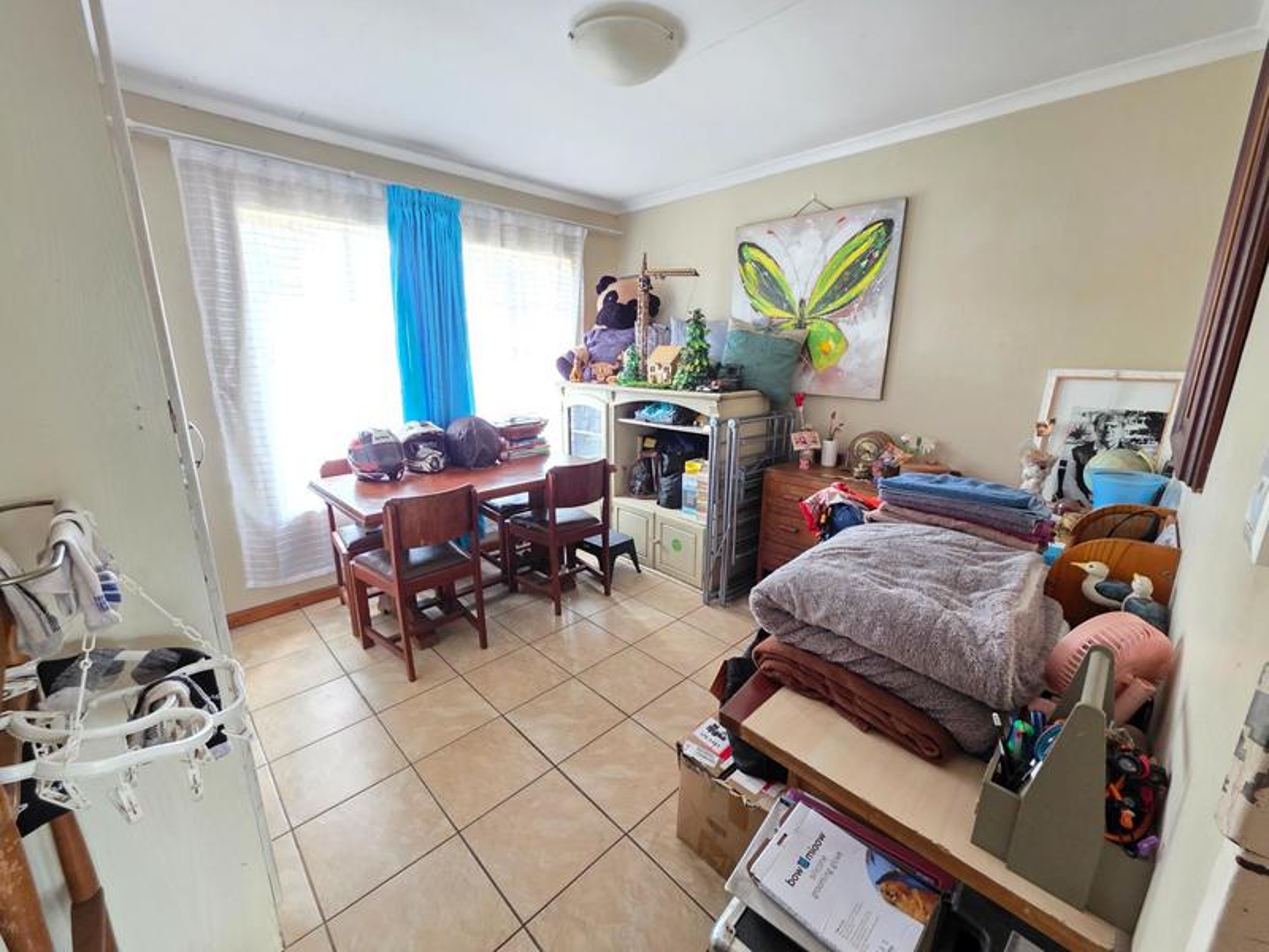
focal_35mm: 13
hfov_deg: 106.2
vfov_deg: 89.9
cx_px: 634
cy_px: 476
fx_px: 477
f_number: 1.9
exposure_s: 1/50
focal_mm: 2.2
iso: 640
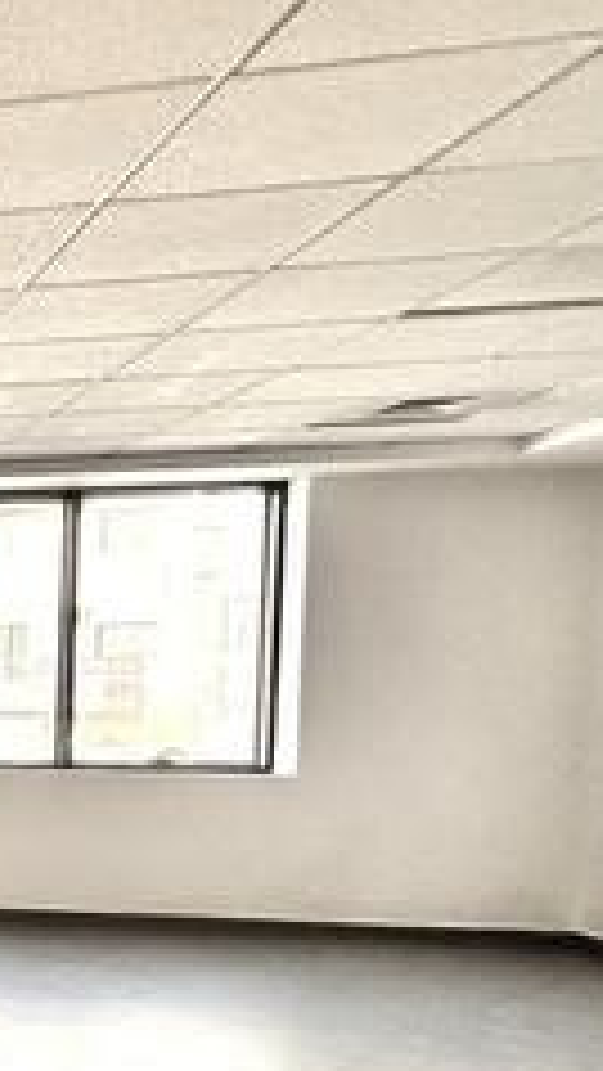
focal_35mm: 41
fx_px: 1165
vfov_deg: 48.3
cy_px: 742
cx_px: -634
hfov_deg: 18.2
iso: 50
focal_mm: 2.22
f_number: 2.2
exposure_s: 1/99
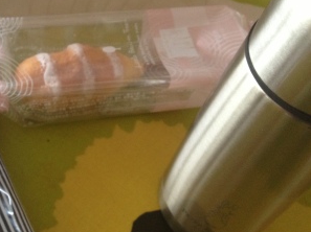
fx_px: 529
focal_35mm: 59
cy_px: 92
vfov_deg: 24.7
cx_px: 50
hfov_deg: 31.6
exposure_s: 1/20
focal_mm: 4.28
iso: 160
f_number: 2.4
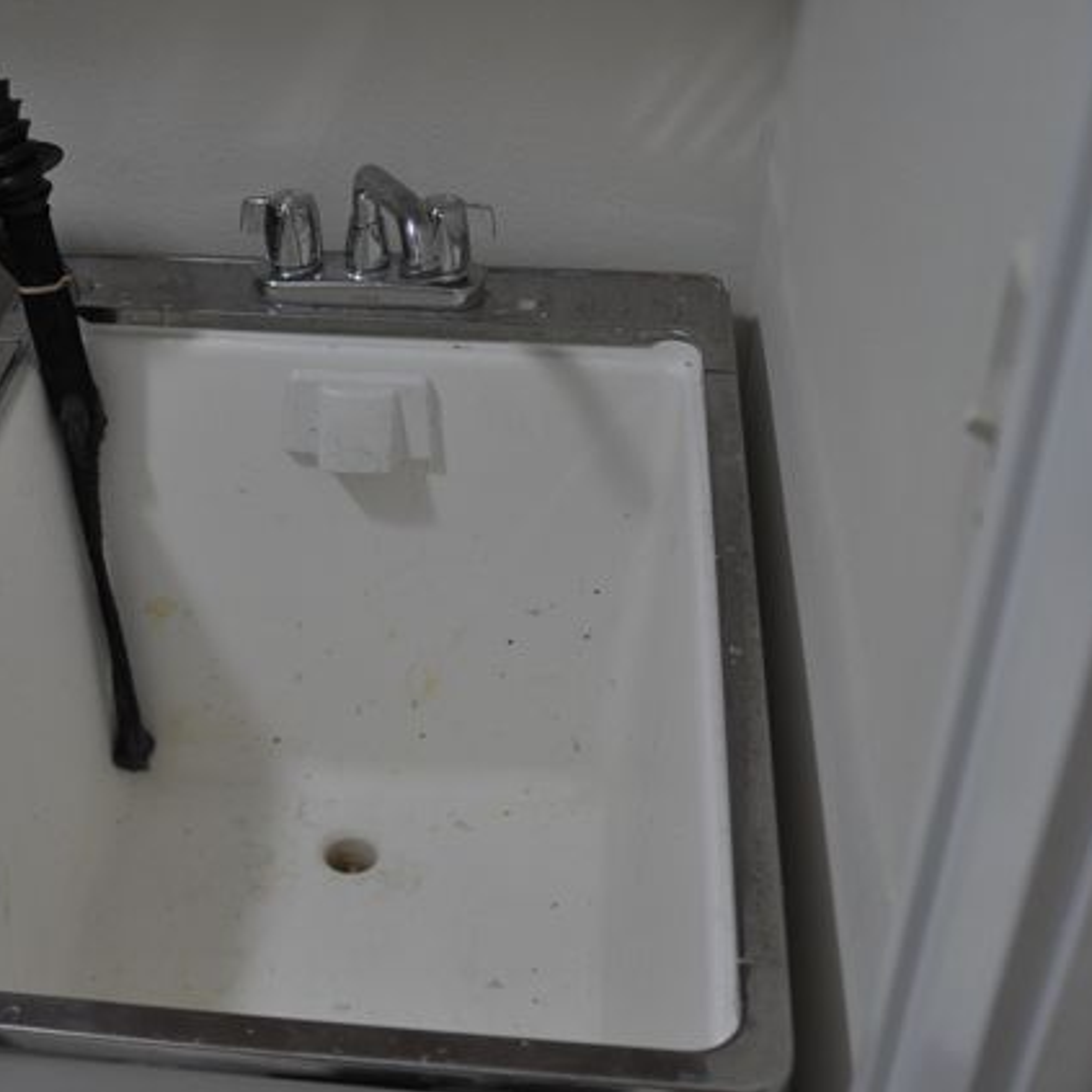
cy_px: 546
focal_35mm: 54
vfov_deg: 31.6
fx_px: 1927
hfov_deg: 31.2
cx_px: 302
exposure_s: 1/30
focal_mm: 28
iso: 400
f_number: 3.3
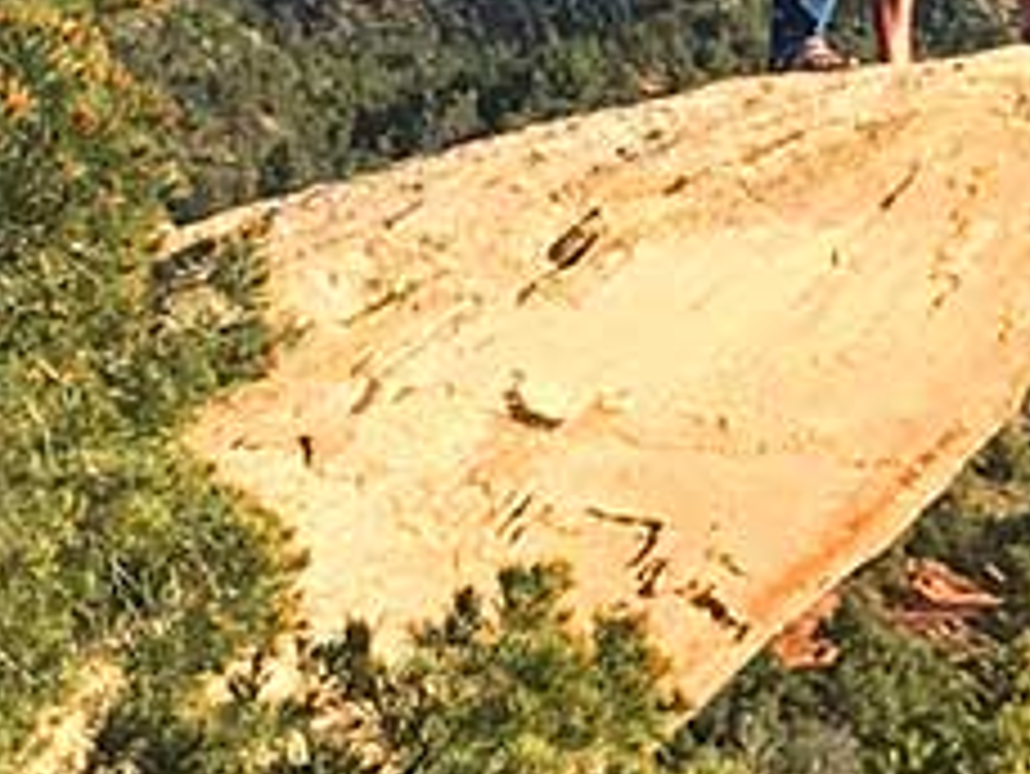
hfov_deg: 27.9
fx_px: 2024
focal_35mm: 68
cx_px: 837
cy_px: -117
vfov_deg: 20.4
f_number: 1.6
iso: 64
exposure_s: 1/121
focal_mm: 4.2
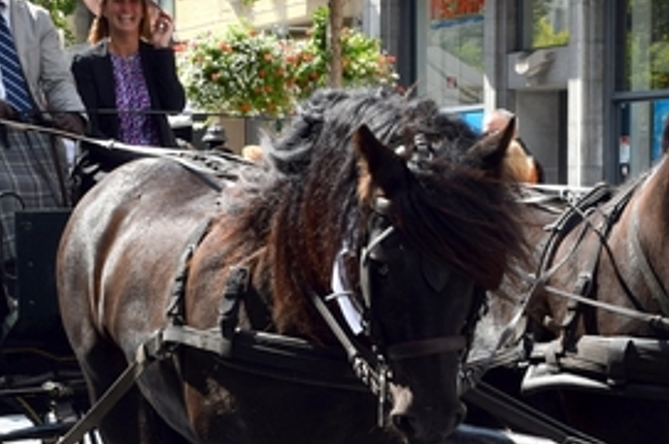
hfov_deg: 21.9
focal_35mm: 93
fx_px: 1726
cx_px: 274
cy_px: 340
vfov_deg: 14.6
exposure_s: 1/250
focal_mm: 28
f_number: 8
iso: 100
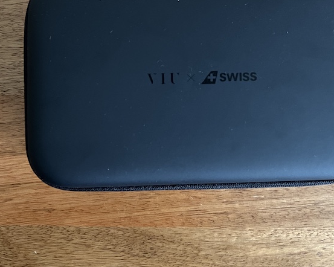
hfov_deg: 39.4
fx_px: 464
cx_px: 201
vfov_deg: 31.3
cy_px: 56
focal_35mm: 47
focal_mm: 5.7
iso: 500
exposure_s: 1/40
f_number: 1.5
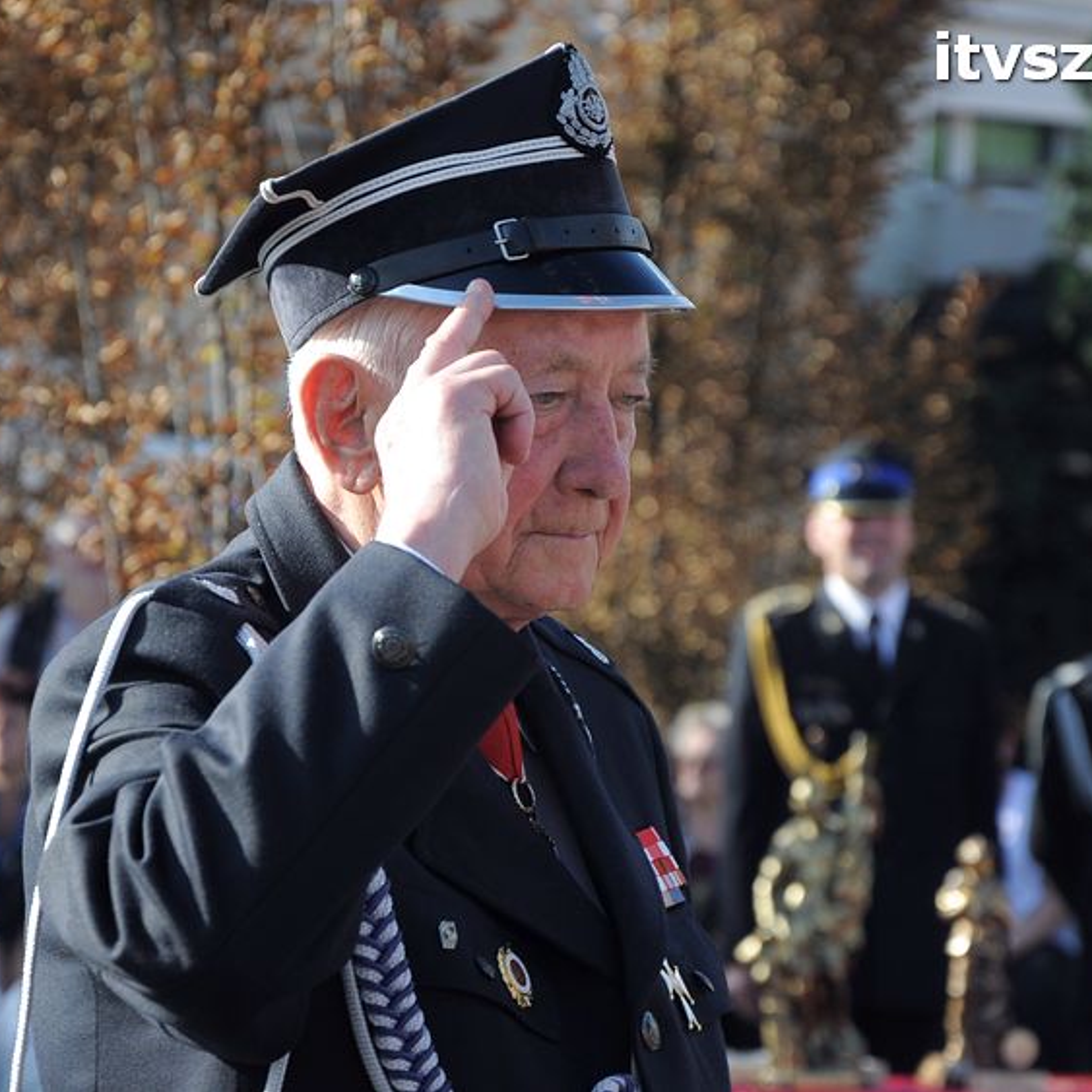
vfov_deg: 9.9
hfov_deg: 9.9
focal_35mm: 177
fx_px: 6317
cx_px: 547
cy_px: 546
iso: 400
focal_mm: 92
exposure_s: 1/640
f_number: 6.3
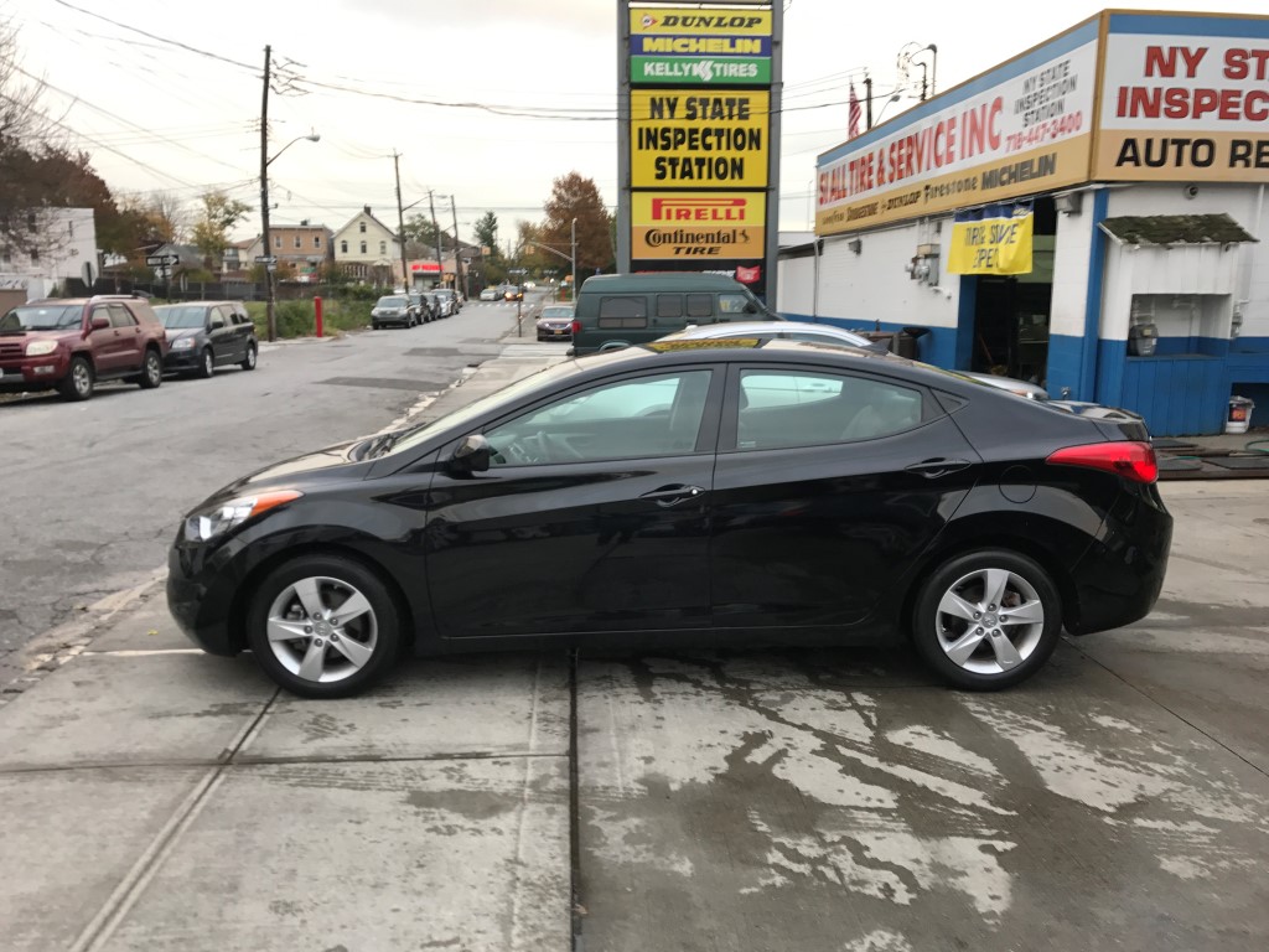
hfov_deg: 63.4
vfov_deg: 49.7
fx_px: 1026
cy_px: 476
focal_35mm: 28
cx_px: 634
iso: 25
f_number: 1.8
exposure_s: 1/60
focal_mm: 3.99
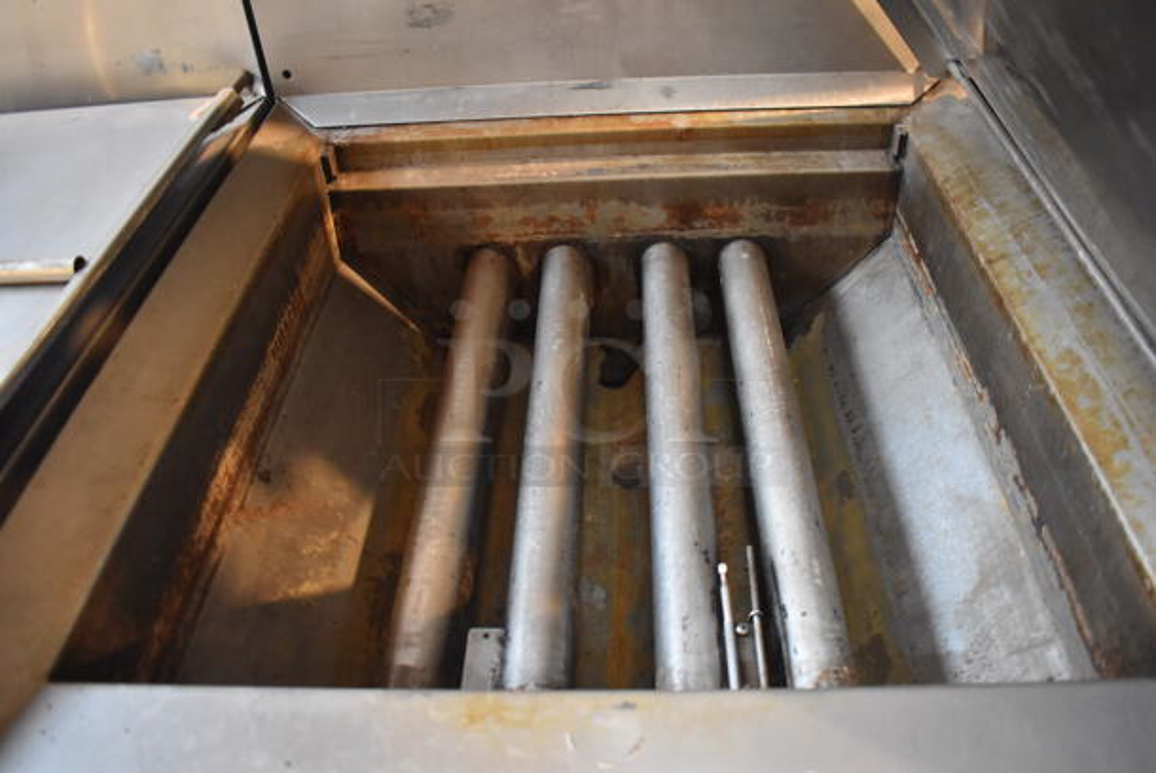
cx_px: 578
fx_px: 868
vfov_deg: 48.0
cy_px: 386
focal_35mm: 27
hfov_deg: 67.3
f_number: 3.5
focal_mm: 18
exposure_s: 1/30
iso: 2200
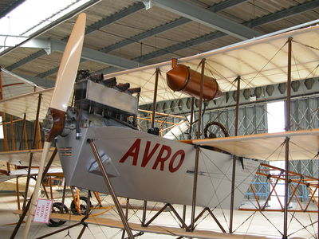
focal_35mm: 50
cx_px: 160
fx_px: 461
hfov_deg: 38.2
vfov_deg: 29.1
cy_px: 120
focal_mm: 12.7
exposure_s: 1/36.6
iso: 100
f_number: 3
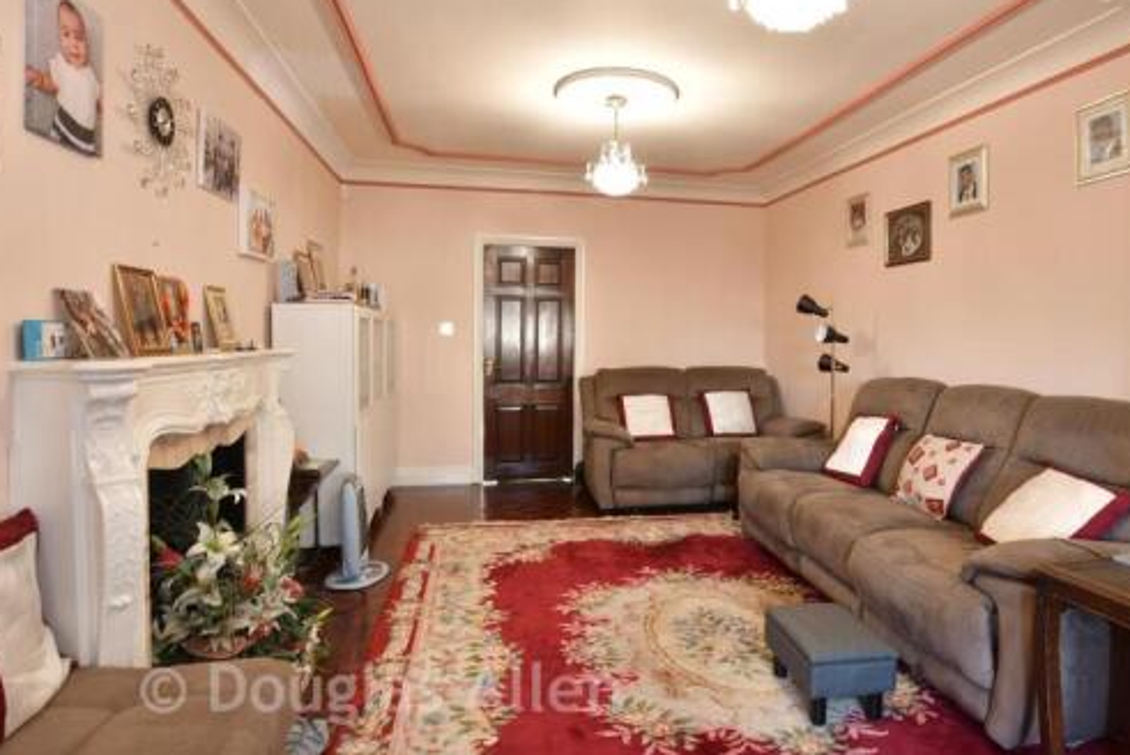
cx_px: 629
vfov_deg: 61.9
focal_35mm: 20
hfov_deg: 83.6
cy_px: 344
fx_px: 628
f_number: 8
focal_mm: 10
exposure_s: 1.3
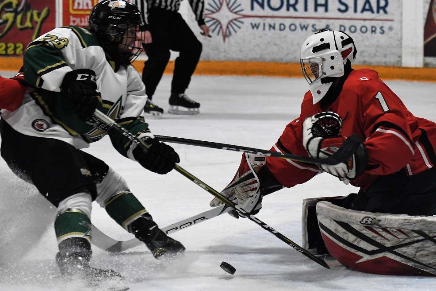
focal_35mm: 105
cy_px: 146
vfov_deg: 13.0
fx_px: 1271
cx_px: 218
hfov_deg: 19.5
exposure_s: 1/800
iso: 1600
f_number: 2.8
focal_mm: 70
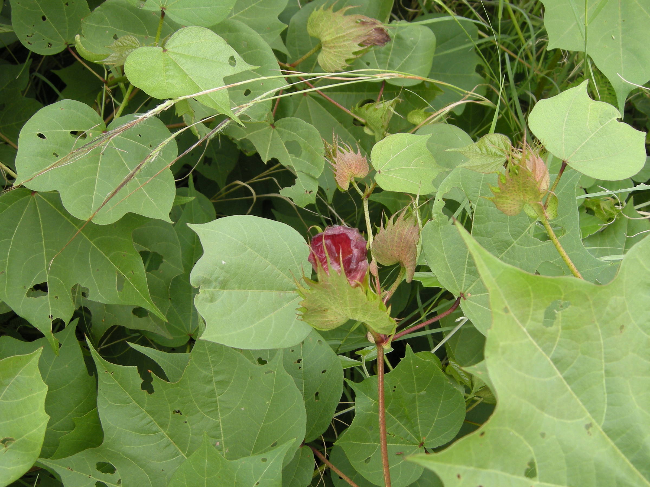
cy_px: 244
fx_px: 657
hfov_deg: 52.6
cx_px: 325
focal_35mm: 35
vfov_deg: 40.7
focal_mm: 7.5
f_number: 3.8
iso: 64
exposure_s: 1/99
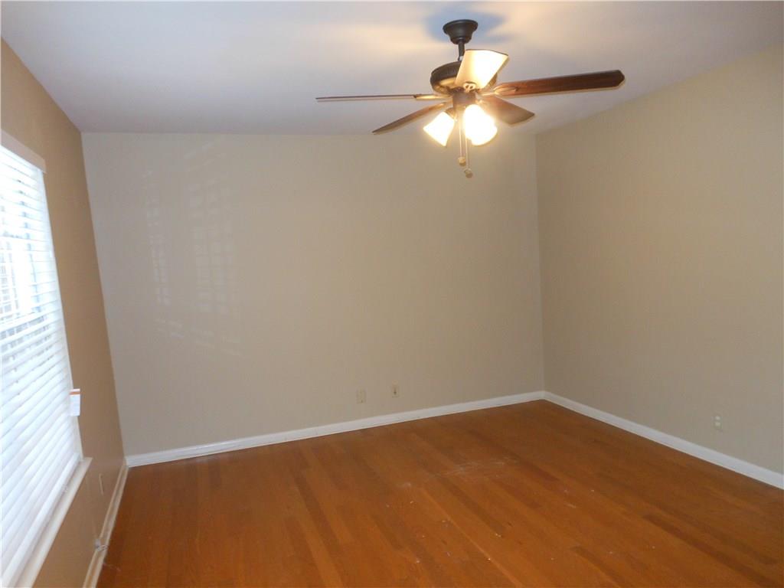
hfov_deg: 69.4
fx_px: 566
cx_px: 392
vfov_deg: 54.9
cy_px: 294
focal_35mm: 25
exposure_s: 1/25
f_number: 3.2
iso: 250
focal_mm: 4.5
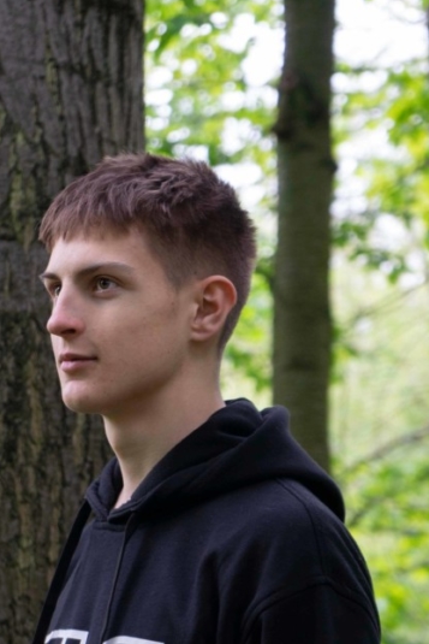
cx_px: 91
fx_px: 2268
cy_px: 466
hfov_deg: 10.8
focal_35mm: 127
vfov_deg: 16.1
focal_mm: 66
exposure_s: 1/100
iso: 500
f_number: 5.6
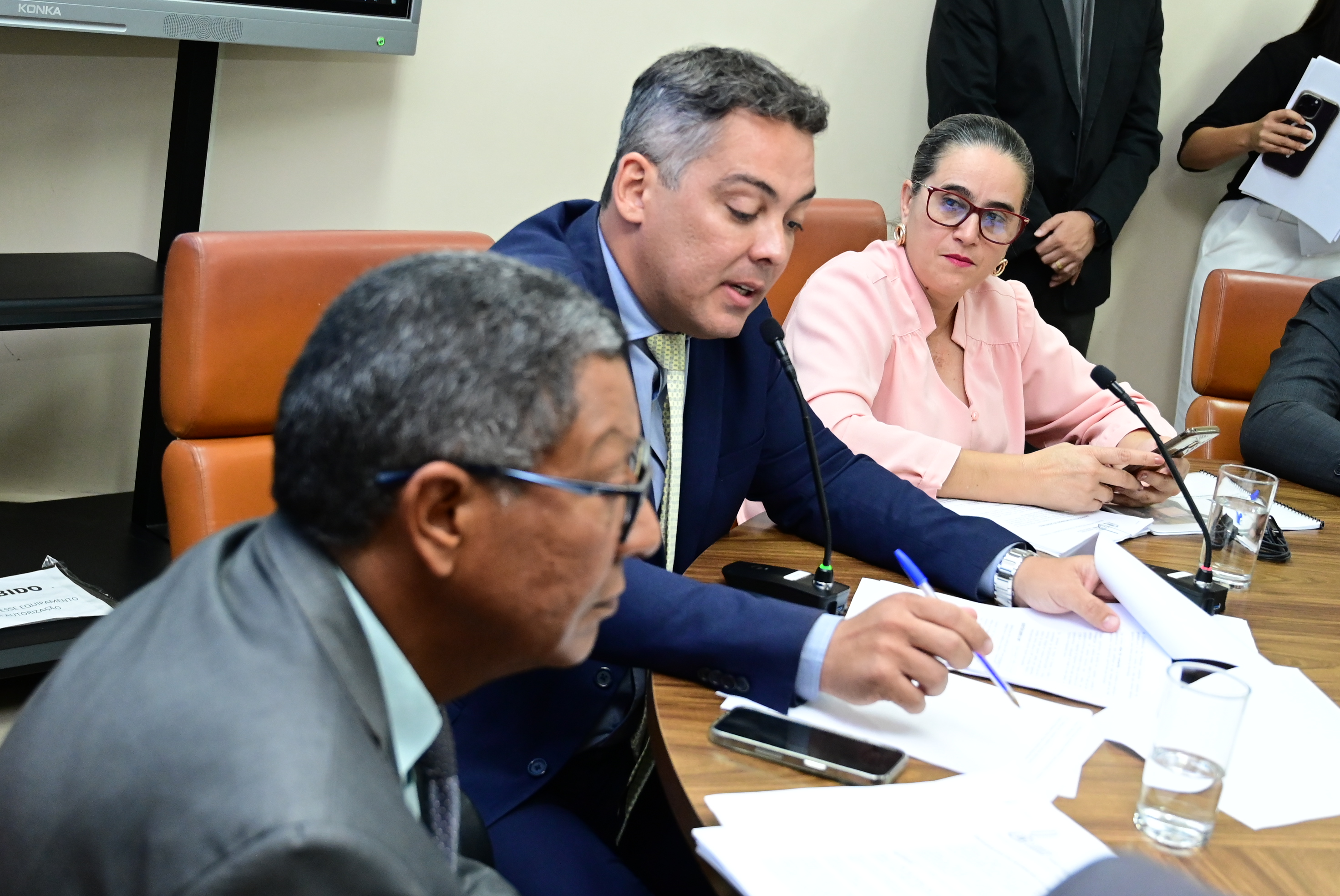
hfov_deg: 36.8
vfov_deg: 25.1
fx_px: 2012
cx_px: 670
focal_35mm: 54
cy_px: 448
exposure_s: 1/200
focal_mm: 36
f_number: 4
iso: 3200
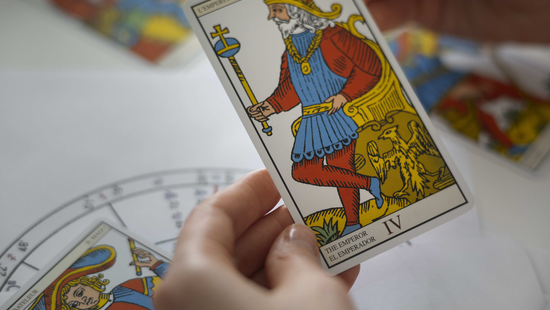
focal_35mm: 90
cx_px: 273
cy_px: 136
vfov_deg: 13.4
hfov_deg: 23.7
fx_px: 1313
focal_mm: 85
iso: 500
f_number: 2.5
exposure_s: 1/250
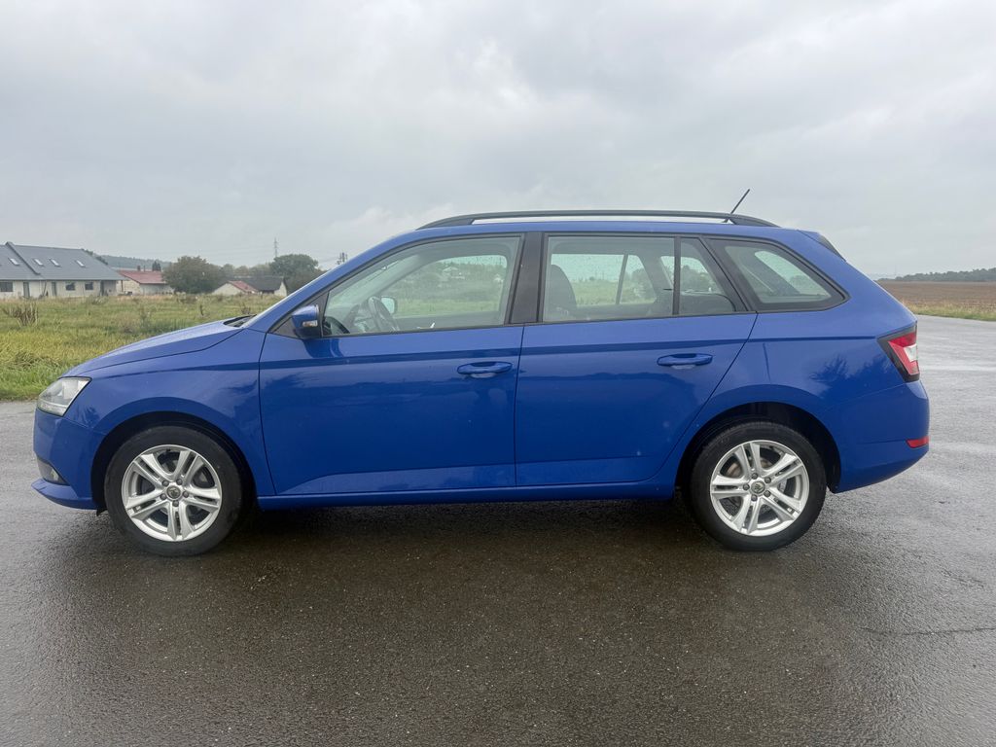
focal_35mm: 24
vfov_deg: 56.8
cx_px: 498
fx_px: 691
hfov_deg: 71.6
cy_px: 374
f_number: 1.78
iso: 80
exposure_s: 1/1949
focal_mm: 6.76
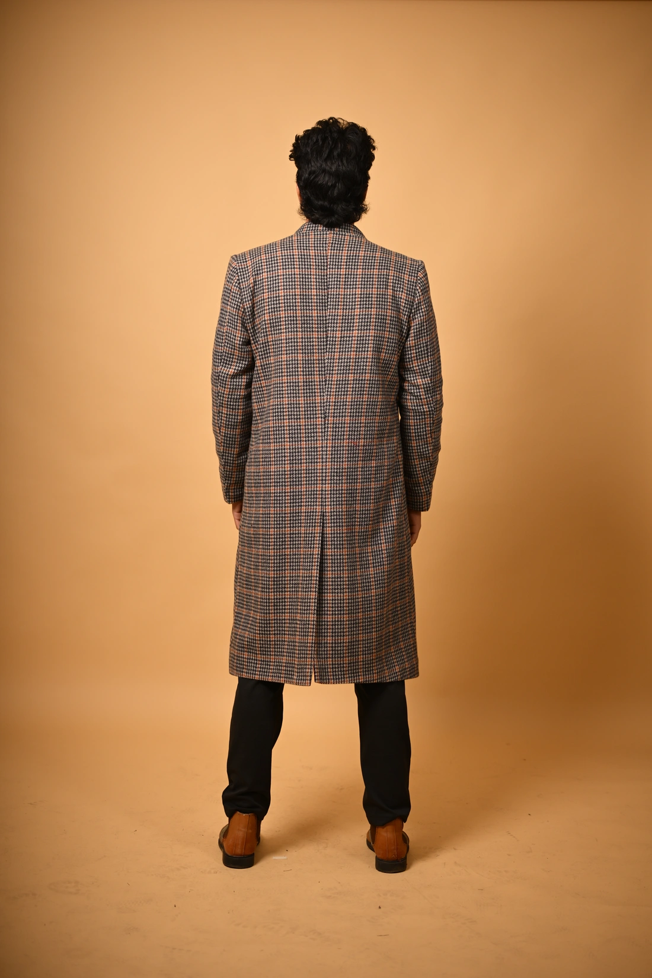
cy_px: 489
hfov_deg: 27.0
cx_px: 326
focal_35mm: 50
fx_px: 1358
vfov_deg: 39.6
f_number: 2.2
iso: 160
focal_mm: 50
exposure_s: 1/1000
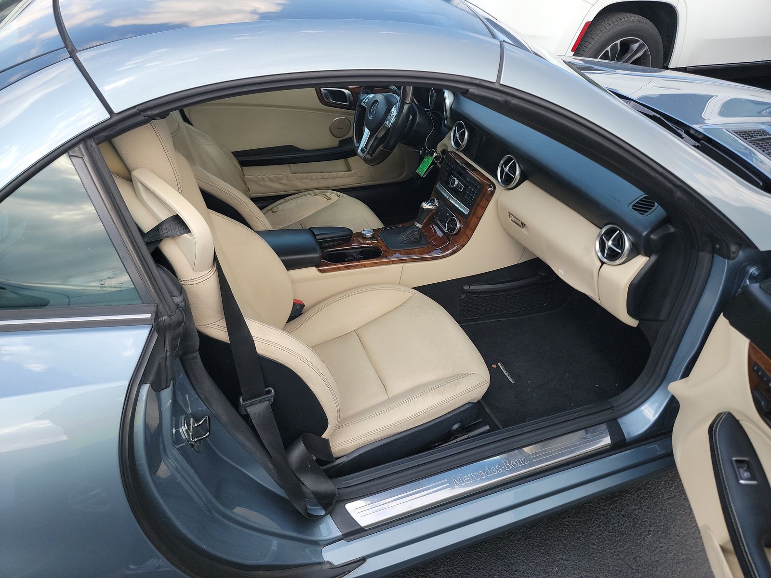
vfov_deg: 56.8
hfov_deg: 71.6
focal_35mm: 24
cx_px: 386
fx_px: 535
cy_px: 289
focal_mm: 6.7
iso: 50
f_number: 1.8
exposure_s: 1/145
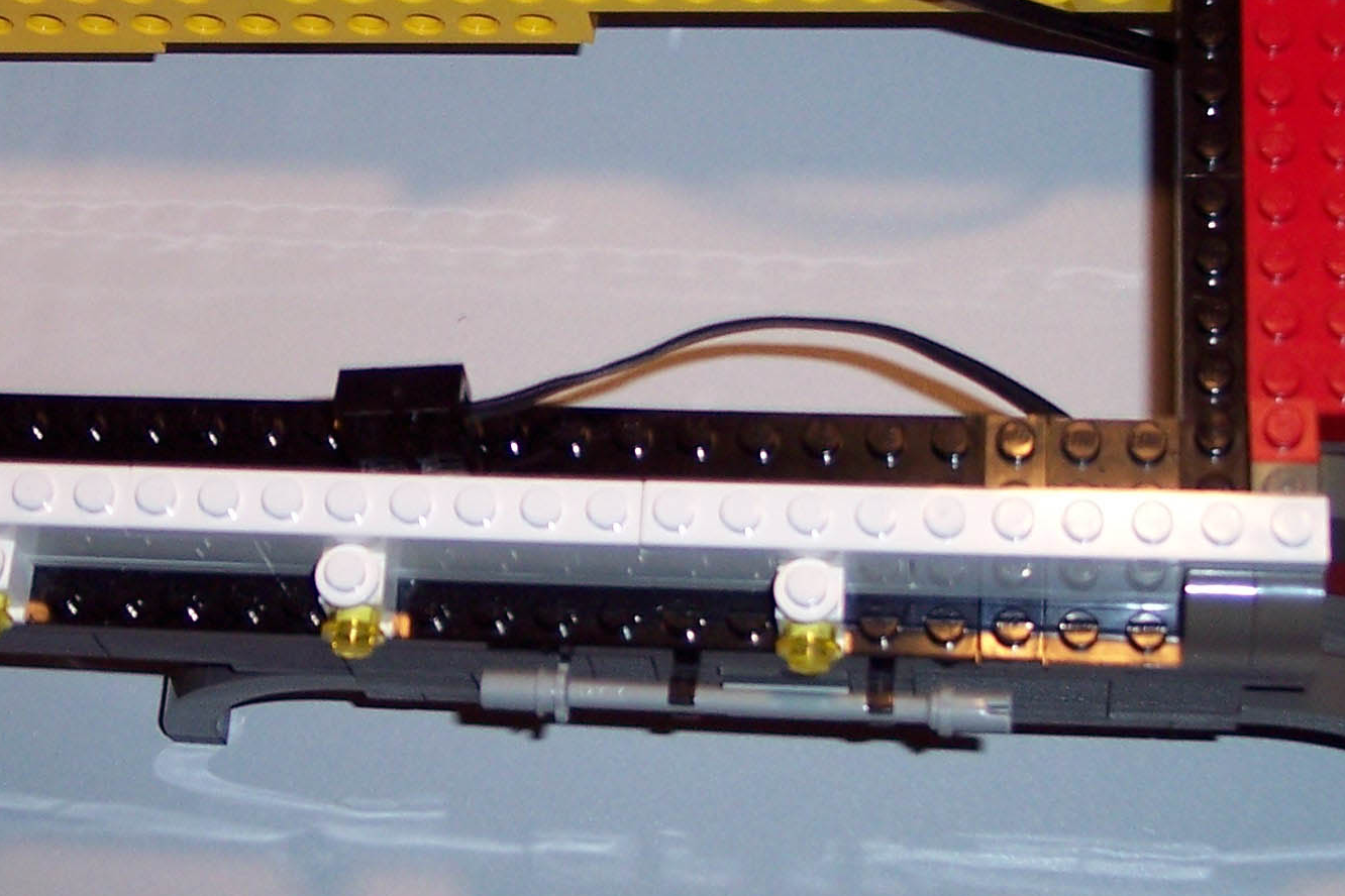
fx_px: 3250
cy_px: 207
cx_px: 285
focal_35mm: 87
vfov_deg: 15.6
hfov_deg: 23.1
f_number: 2.8
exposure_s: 1/60
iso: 100
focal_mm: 8
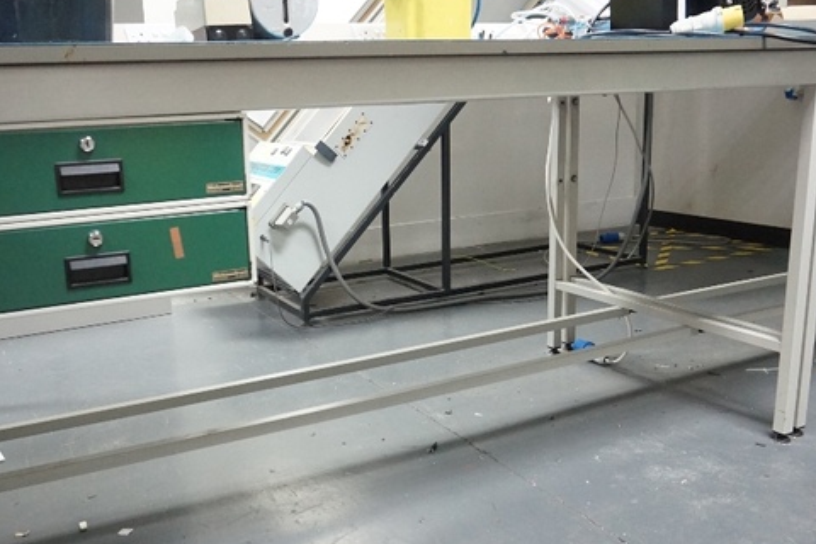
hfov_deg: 53.0
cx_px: 360
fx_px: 816
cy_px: 301
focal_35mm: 36
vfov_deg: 36.8
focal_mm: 16
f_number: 3.5
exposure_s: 1/125
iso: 3200
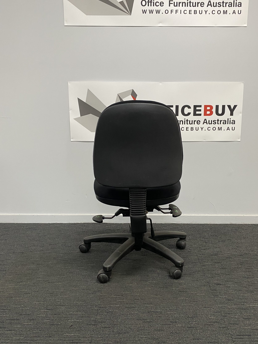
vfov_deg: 59.9
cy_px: 181
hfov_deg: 46.7
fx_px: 298
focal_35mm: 30
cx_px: 141
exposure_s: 1/50
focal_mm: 4.25
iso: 125
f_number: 1.8
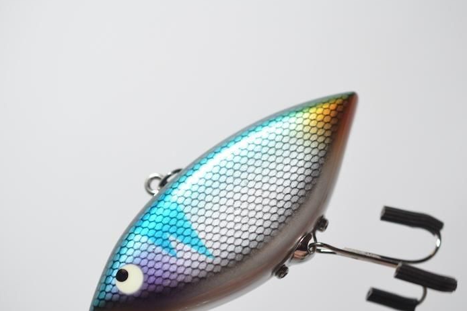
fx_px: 895
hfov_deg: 29.2
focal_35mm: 69
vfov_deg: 19.7
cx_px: 262
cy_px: 152
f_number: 4.5
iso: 800
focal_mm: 40
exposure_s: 1/80
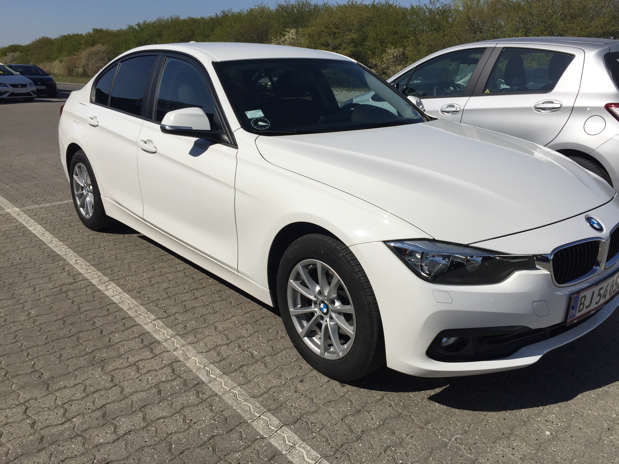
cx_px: 319
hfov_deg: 60.0
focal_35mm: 30
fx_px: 536
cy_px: 226
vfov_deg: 46.8
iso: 32
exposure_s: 1/4950
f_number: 2.2
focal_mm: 4.15
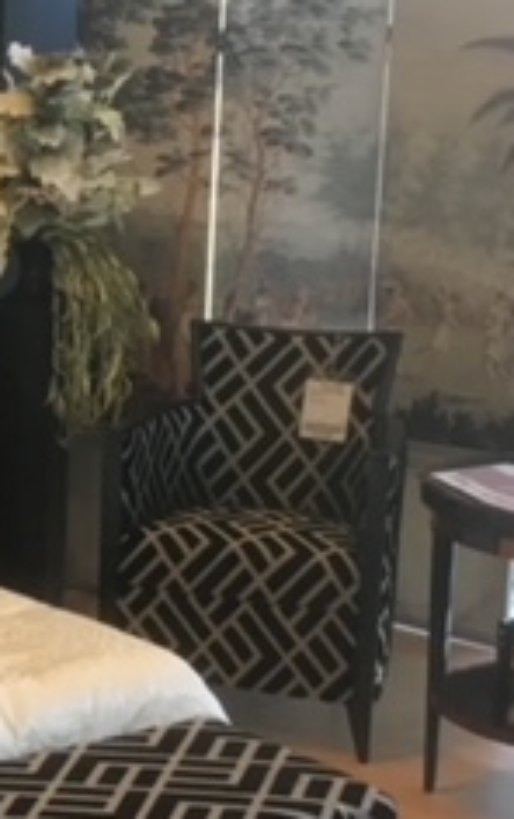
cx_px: -320
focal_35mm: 89
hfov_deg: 13.6
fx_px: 1990
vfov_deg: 23.3
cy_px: 410
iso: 40
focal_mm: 3.3
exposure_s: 1/33
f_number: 2.4
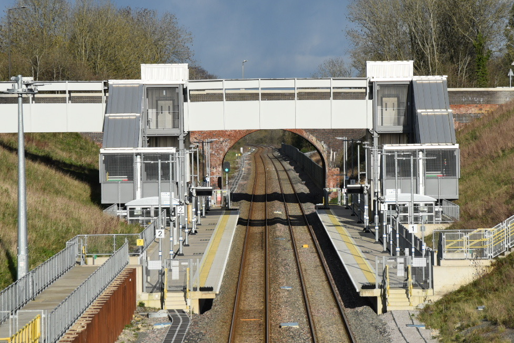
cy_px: 149
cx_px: 283
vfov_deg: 6.9
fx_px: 2841
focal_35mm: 199
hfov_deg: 10.3
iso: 200
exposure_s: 1/500
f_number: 11
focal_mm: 120
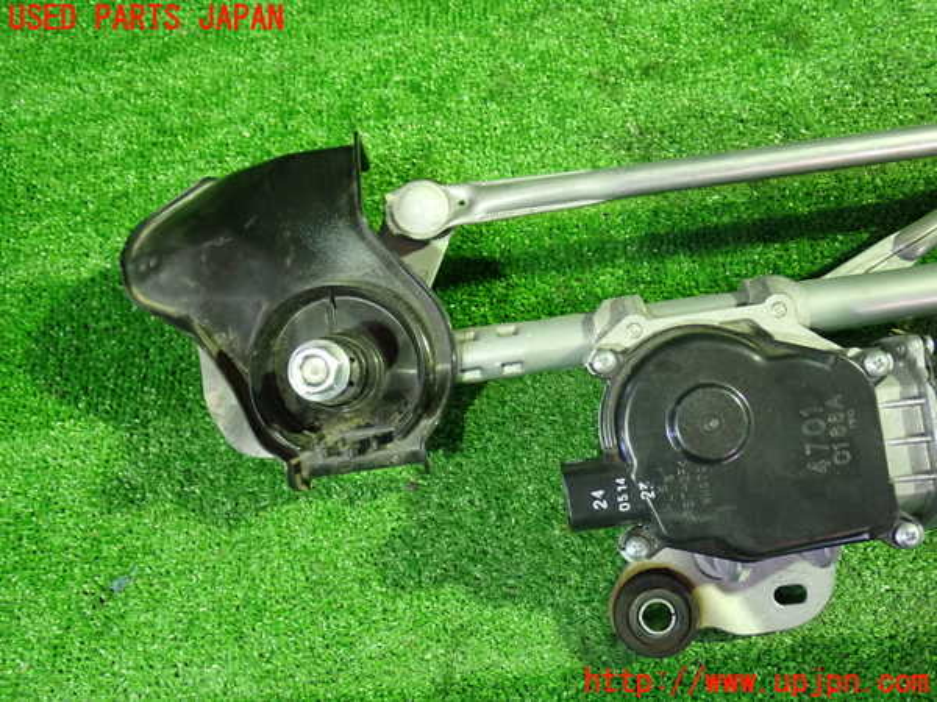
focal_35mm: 32
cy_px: 351
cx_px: 468
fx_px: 866
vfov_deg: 44.2
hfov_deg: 56.8
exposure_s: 1/30
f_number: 2.4
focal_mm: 5.79
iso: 800
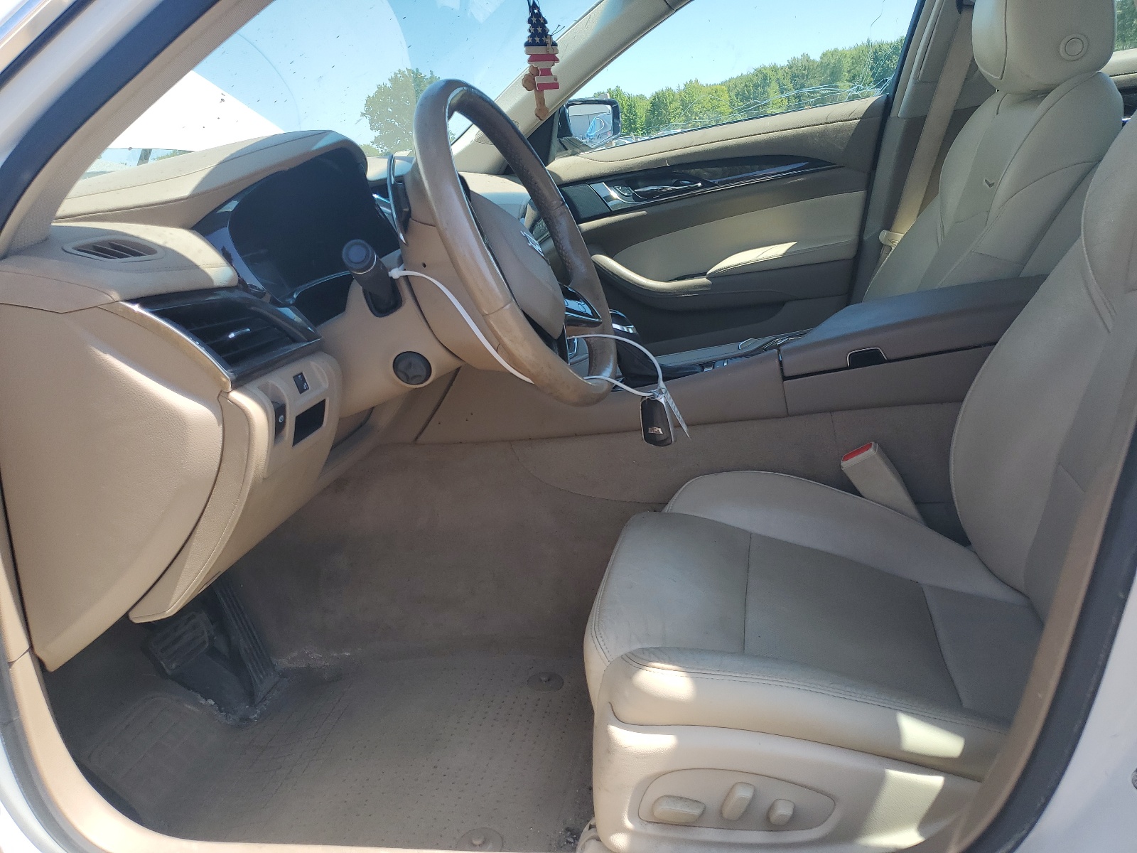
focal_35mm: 26
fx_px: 854
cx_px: 568
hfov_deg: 67.3
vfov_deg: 53.1
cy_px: 426
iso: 50
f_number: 1.5
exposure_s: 1/1000
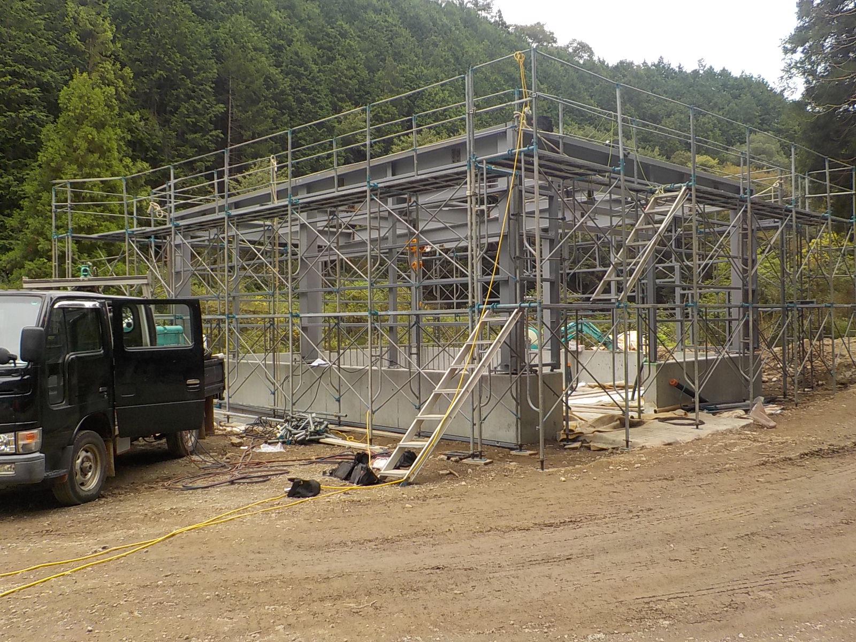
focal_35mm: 30
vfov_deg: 46.8
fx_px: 742
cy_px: 321
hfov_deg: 60.0
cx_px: 428
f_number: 3.3
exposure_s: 1/200
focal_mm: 4.1
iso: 125
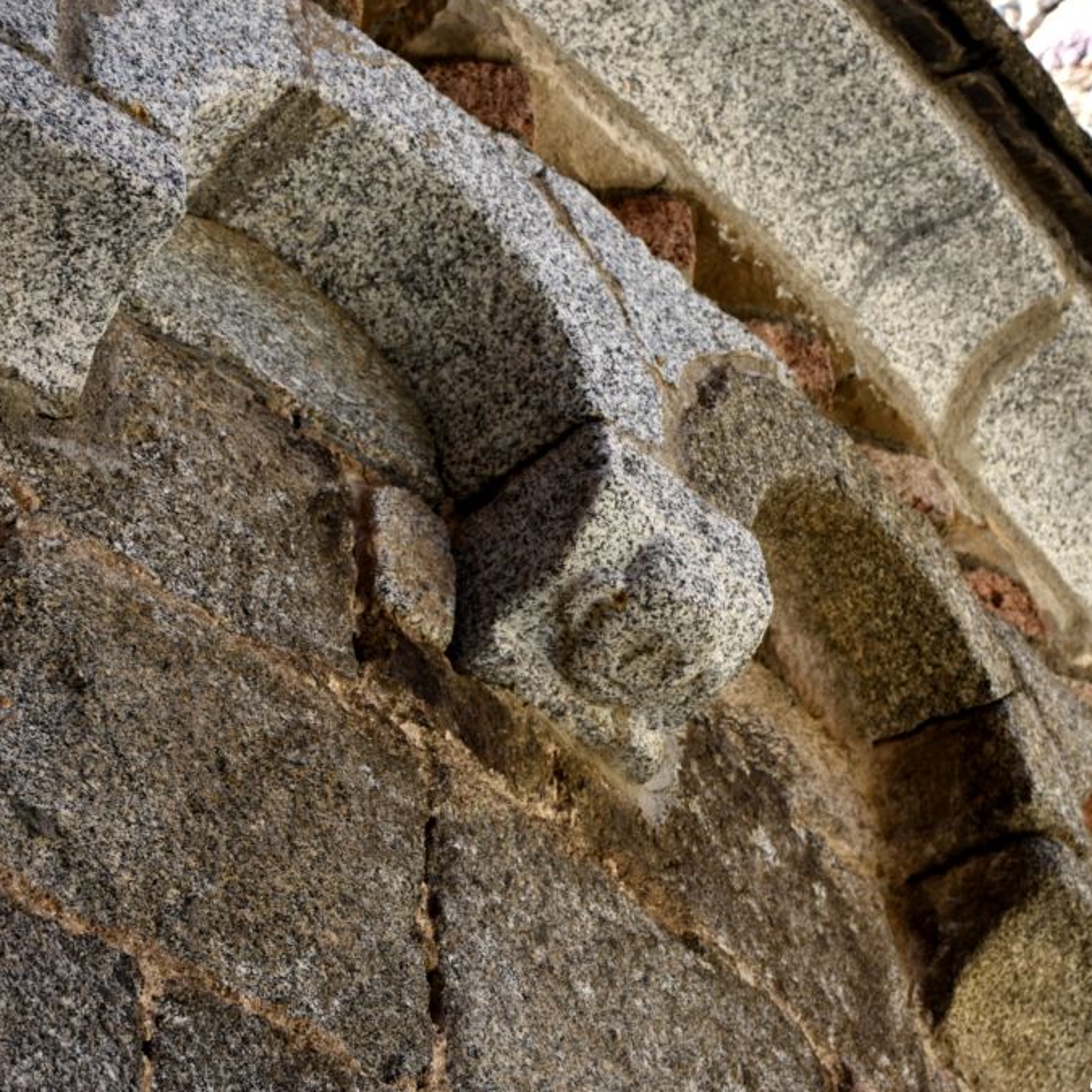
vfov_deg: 13.9
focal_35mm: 126
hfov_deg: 13.9
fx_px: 4484
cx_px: 752
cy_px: 547
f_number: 5.6
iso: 250
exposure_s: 1/400
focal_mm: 65
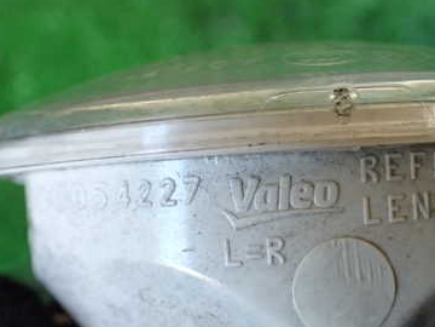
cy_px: 172
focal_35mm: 50
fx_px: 628
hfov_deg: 37.5
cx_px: 309
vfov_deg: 29.1
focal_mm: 5.4
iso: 500
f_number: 2.3
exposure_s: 1/125
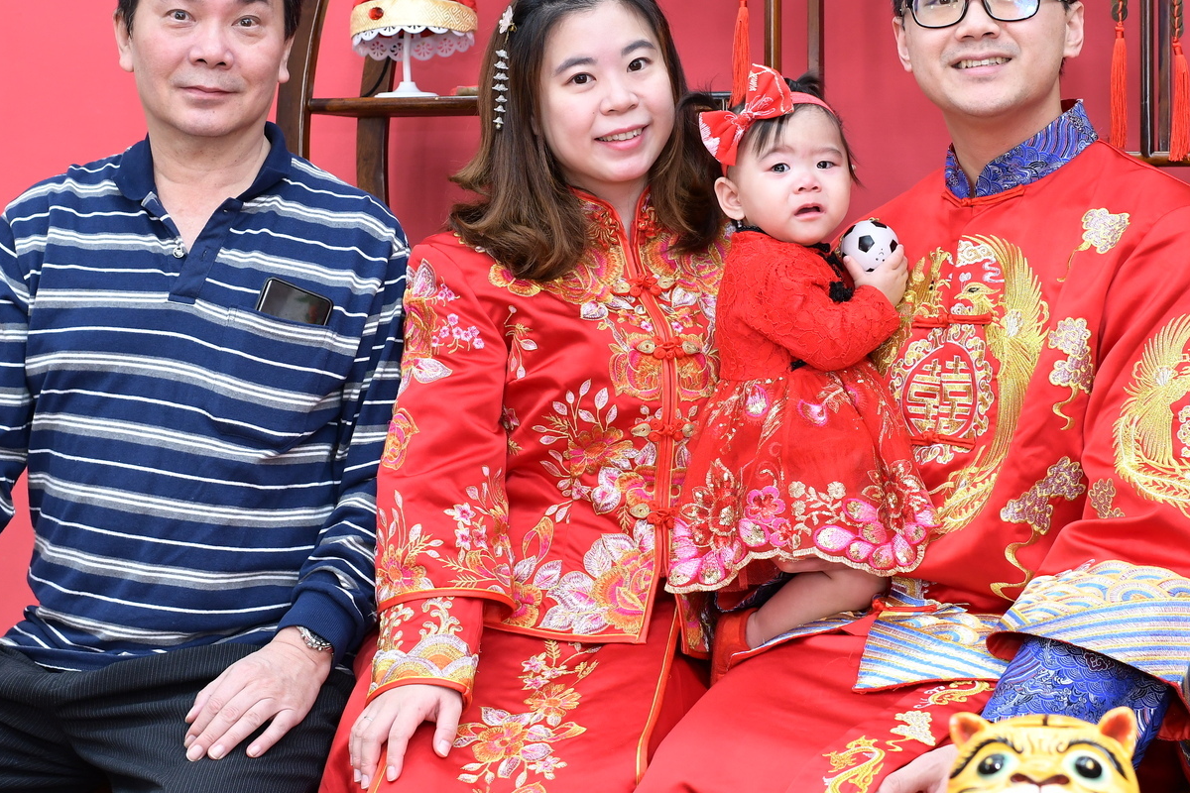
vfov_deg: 19.4
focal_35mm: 70
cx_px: 684
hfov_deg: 28.8
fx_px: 2314
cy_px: 230
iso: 800
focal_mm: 35
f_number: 4.5
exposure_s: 1/200
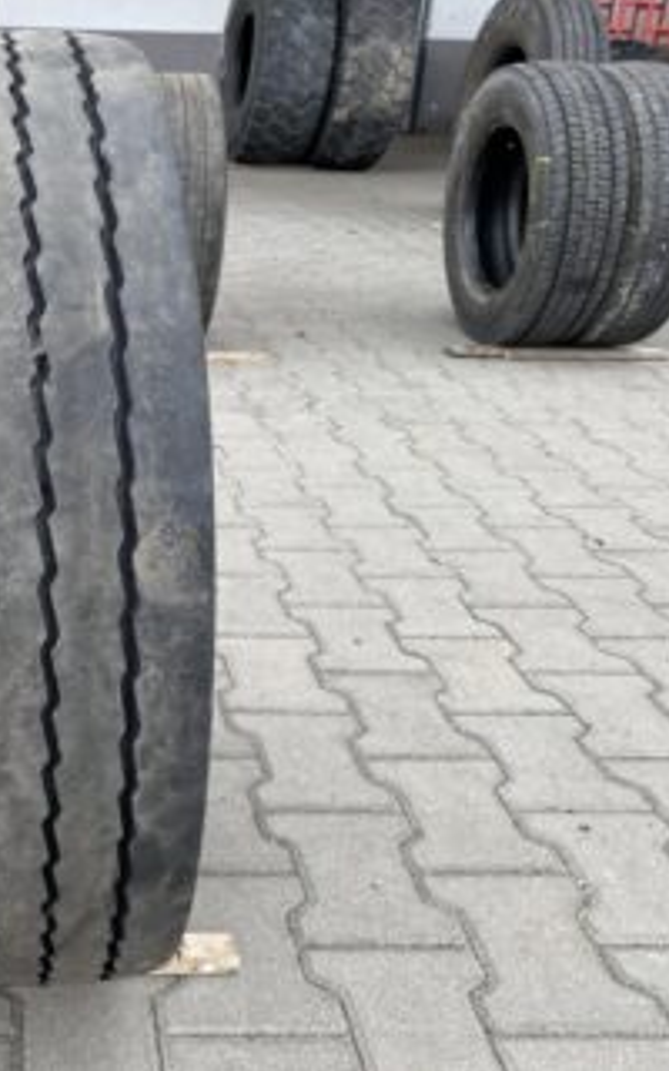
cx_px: 60
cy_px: 534
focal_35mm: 37
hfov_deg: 32.6
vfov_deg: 52.7
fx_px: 1079
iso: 32
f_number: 1.8
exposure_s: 1/487
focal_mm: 4.25
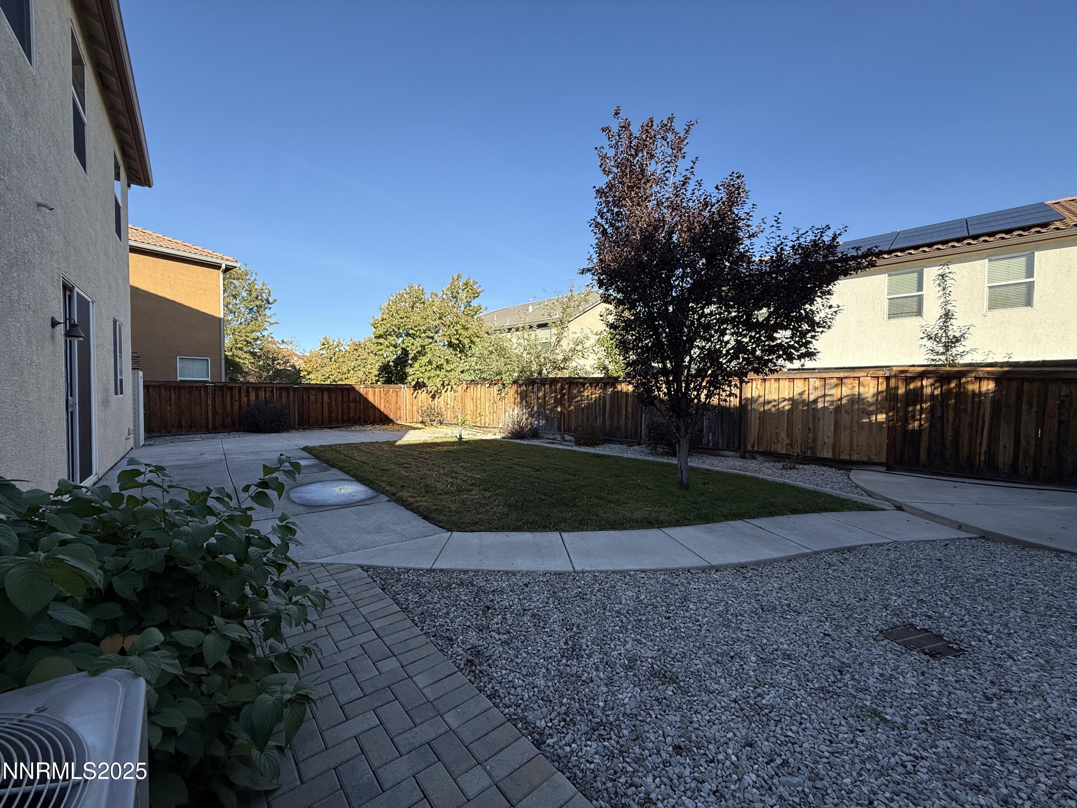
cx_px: 538
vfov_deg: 85.7
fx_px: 436
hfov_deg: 102.1
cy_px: 404
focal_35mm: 14
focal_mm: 2.22
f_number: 2.2
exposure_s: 1/841
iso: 50
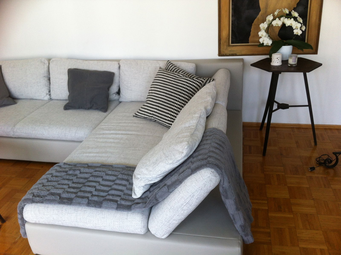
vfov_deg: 40.6
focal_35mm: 35
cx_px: 170
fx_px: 344
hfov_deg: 52.7
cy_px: 128
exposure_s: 1/60
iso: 80
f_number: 2.8
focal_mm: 3.85
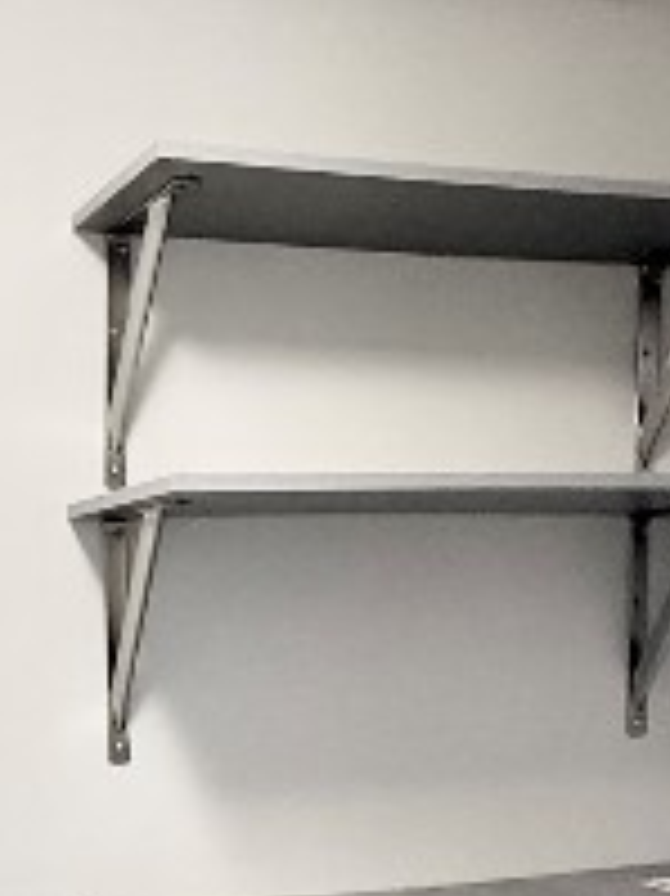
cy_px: 783
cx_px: -40
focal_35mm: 54
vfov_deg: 33.9
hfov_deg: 25.3
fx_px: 1395
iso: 250
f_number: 2.2
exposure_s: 1/60
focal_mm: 2.22
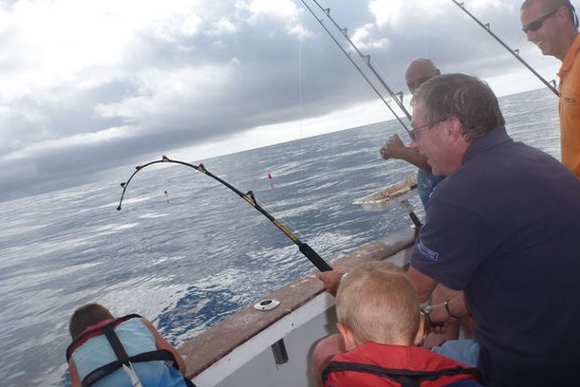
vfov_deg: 43.6
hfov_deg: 61.9
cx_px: 295
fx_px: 484
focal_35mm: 30
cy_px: 173
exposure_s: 1/1000
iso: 100
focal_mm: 4.9
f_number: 3.3
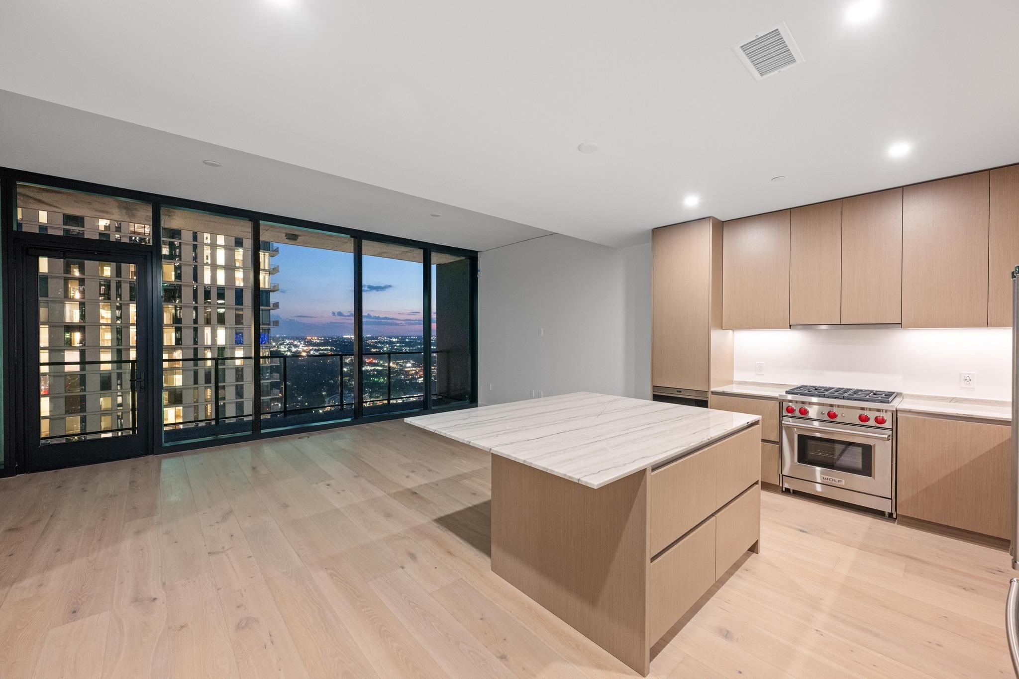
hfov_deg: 104.3
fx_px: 396
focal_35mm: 14
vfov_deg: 81.2
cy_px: 340
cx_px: 510
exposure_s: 1/8
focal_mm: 14
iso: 2500
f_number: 7.1
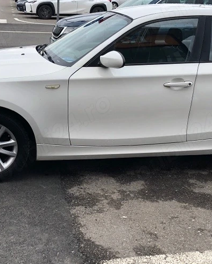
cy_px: 143
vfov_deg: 34.1
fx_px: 431
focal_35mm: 55
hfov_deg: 27.6
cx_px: 88
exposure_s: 1/706
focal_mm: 3.99
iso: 20
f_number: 1.8
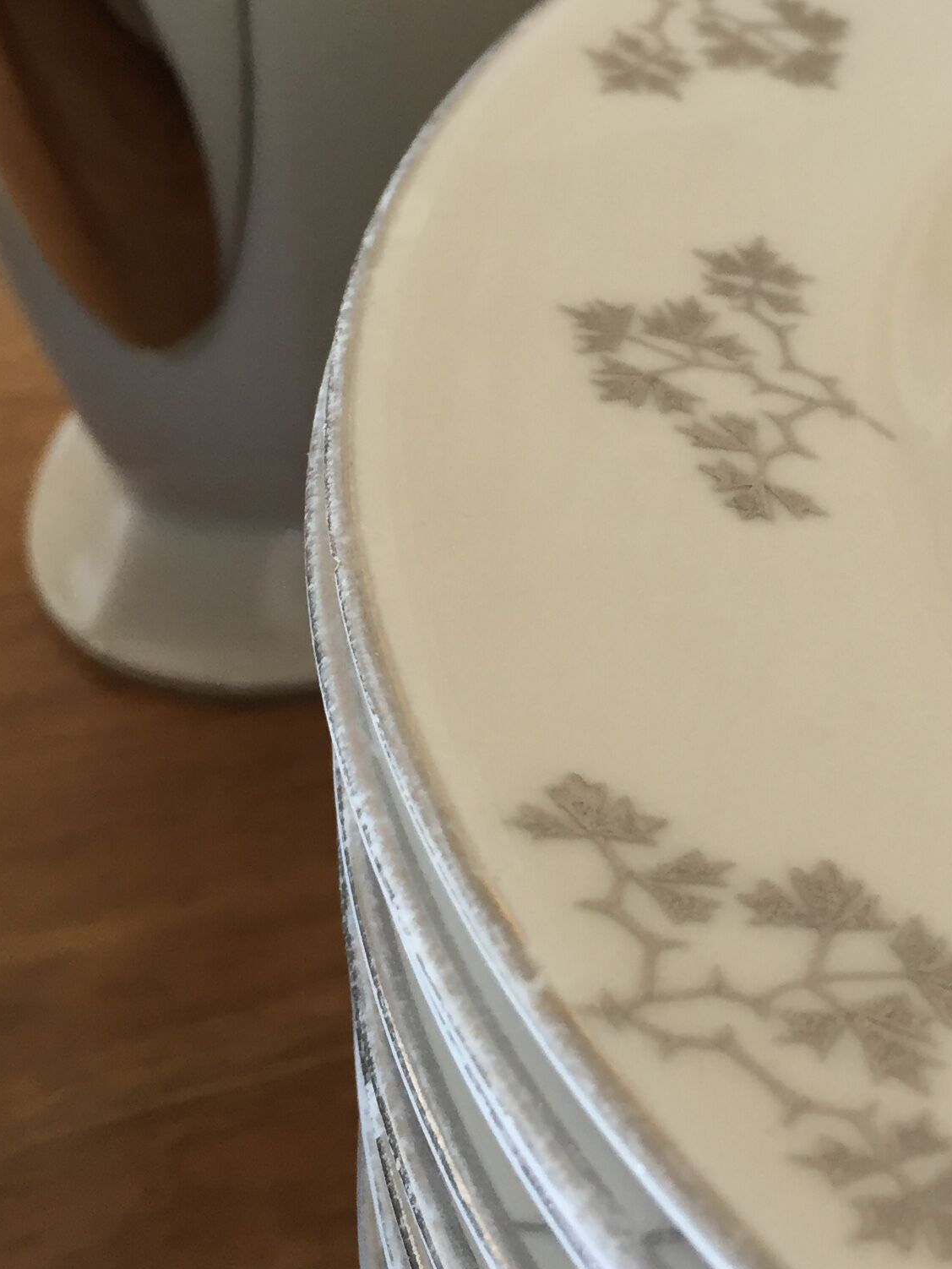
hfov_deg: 23.3
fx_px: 2309
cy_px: 365
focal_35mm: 63
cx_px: 542
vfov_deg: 30.4
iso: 80
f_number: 2.2
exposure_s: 1/33
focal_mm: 4.15
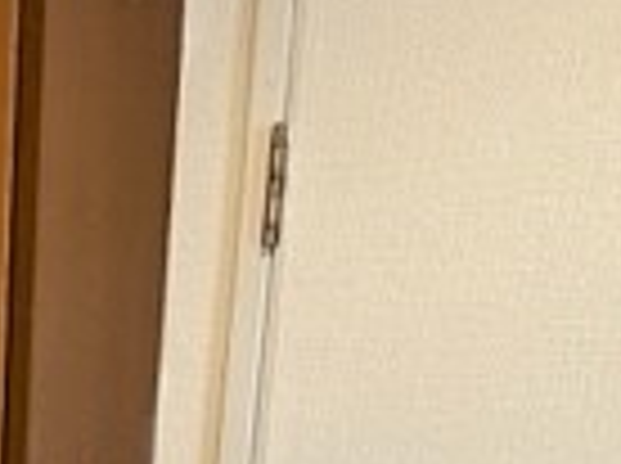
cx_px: -135
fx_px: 1164
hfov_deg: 26.4
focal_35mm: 65
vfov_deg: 20.0
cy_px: 662
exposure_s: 1/60
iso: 250
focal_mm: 2.22
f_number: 2.2
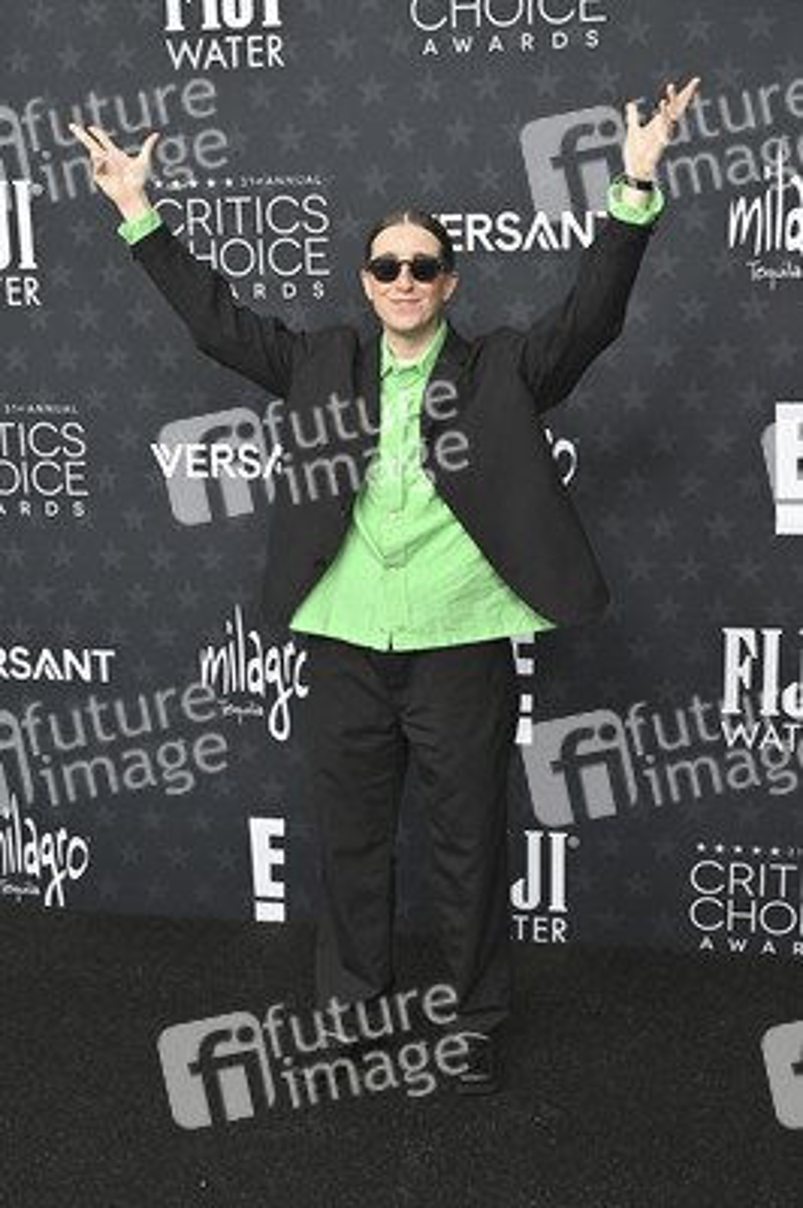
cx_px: 402
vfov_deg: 53.2
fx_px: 1206
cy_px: 604
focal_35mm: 36
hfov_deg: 36.8
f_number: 5.6
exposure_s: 1/320
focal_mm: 36
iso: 1250
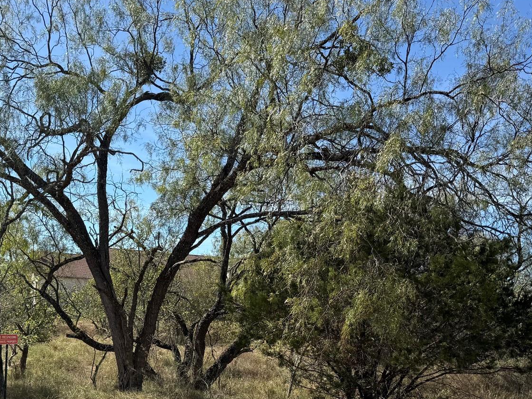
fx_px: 676
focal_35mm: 44
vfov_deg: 32.2
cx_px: 236
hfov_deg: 42.9
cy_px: 306
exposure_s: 1/3279
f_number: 1.78
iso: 80
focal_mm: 6.76
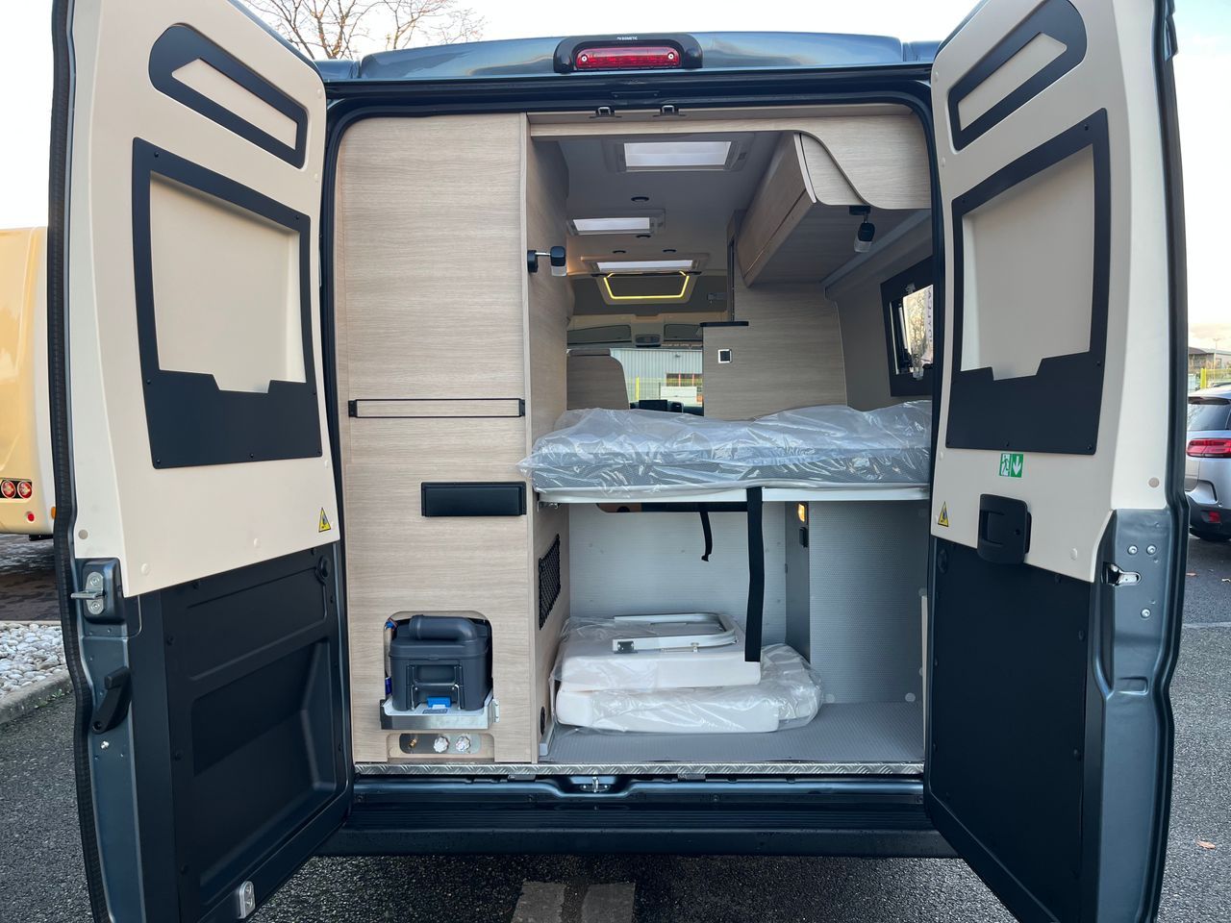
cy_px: 462
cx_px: 616
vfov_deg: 53.1
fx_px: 925
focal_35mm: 26
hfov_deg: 67.3
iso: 40
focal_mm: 5.1
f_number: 1.6
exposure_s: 1/121
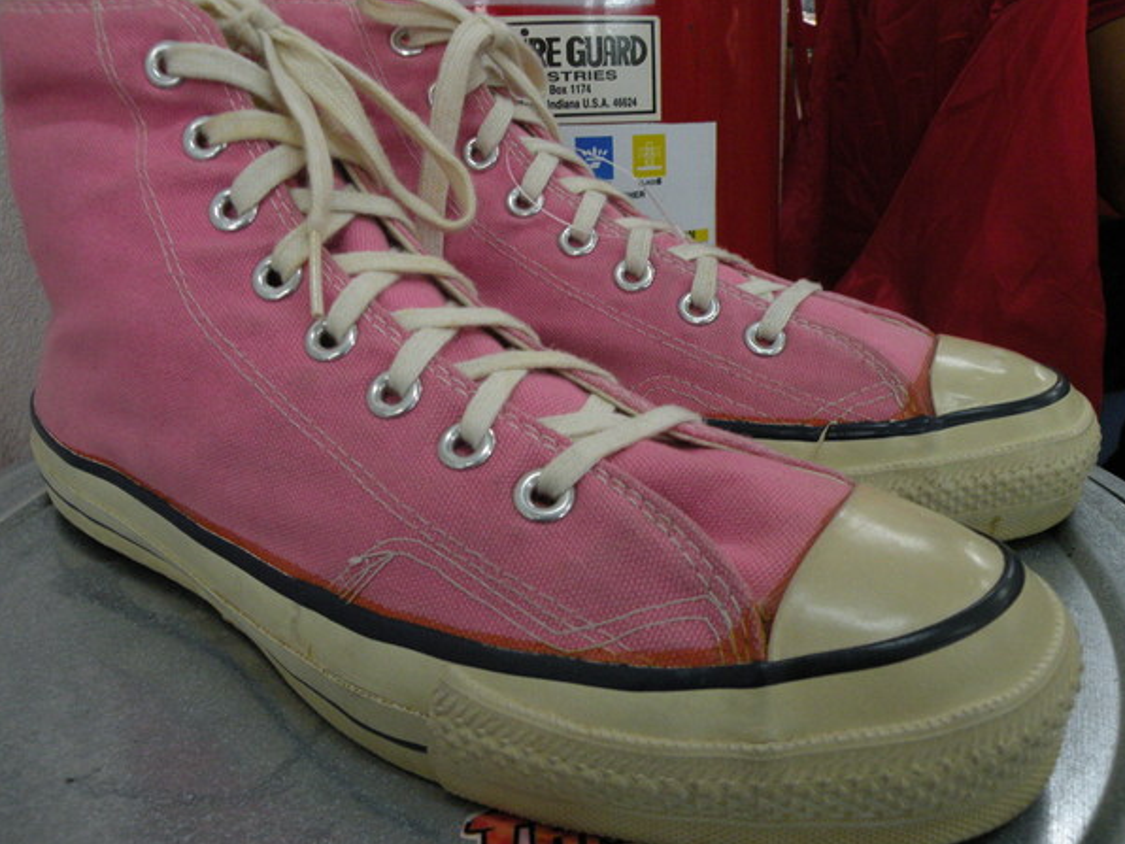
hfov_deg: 61.6
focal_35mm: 29
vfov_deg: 48.2
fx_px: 942
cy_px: 397
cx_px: 542
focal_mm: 4.7
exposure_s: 1/60
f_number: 2.8
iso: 299
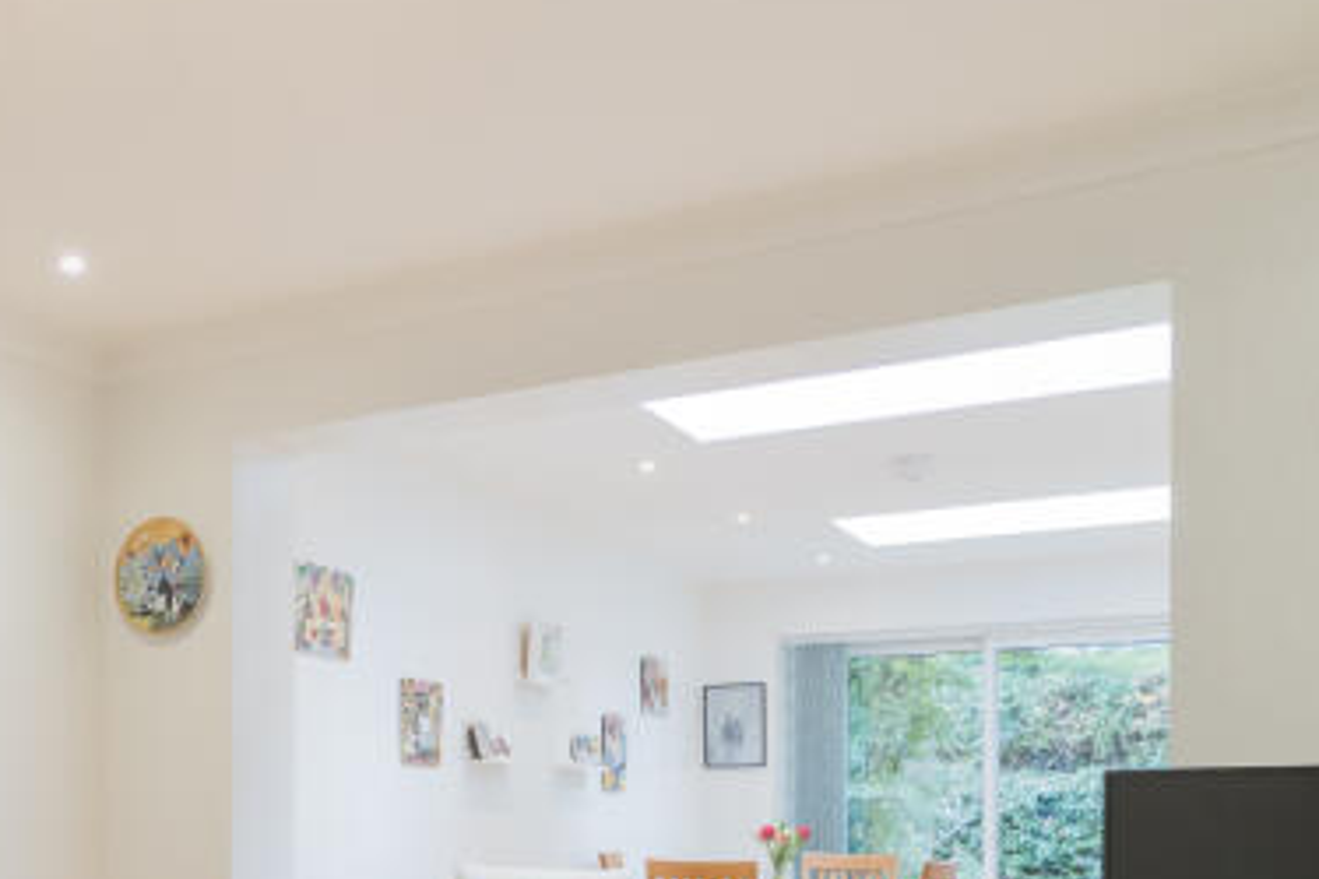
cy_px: 782
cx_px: 176
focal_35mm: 41
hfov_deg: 44.0
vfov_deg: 31.2
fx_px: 1502
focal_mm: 15
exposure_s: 1/6
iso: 800
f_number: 9
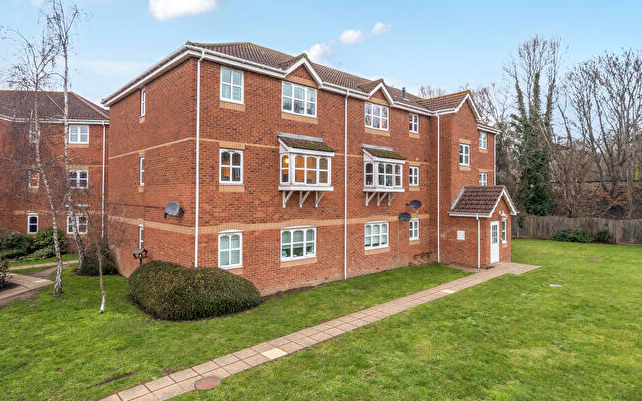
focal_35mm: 20
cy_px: 196
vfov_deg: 59.6
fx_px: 350
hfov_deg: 85.0
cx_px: 338
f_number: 8
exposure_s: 1/50
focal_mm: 12
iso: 500
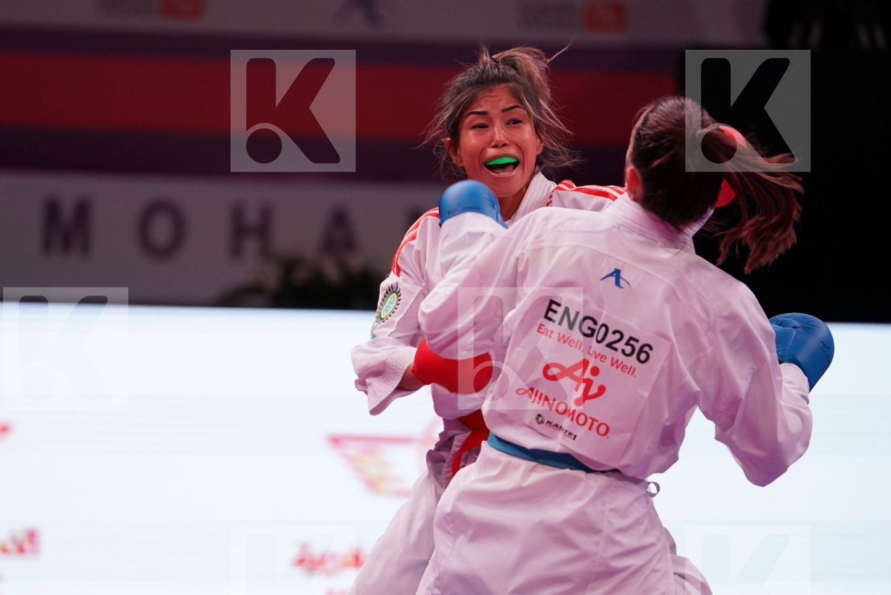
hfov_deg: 7.6
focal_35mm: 271
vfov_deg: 5.1
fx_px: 6708
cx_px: 293
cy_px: 349
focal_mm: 200
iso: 2500
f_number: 2.8
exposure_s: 1/1000
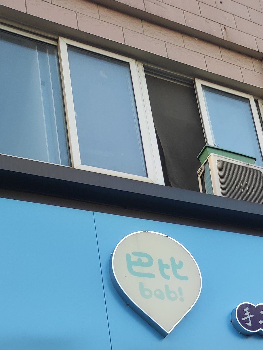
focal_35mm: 56
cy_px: 354
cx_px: 250
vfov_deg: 31.6
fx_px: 567
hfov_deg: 25.1
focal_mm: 5.43
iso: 50
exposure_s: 1/104
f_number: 1.89
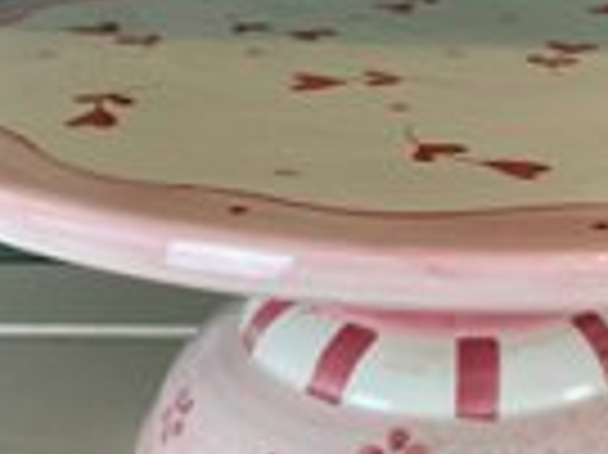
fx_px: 1158
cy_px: 258
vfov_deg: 22.2
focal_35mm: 66
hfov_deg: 29.1
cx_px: 435
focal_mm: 4.25
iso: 100
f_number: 1.8
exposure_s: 1/120
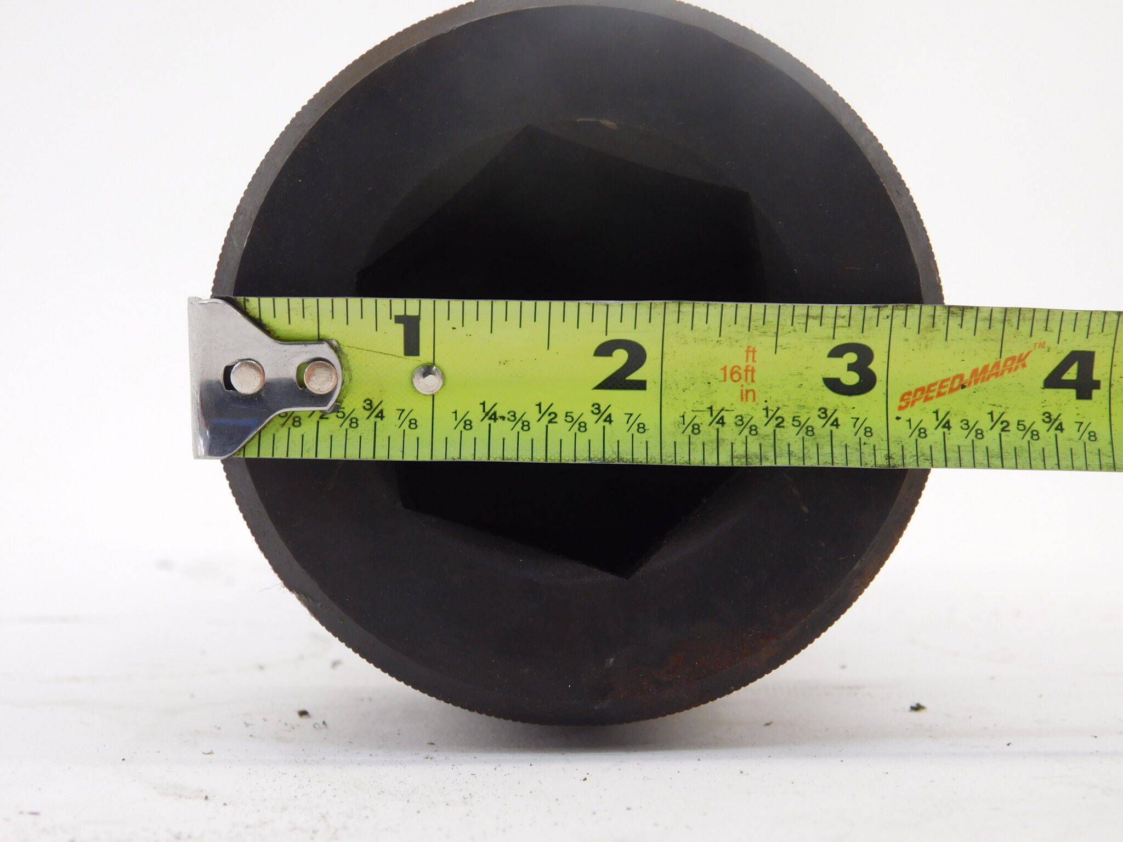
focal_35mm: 59
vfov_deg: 24.8
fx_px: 1914
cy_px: 421
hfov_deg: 32.7
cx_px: 562
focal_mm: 10.4
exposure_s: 1/50
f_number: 4
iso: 125
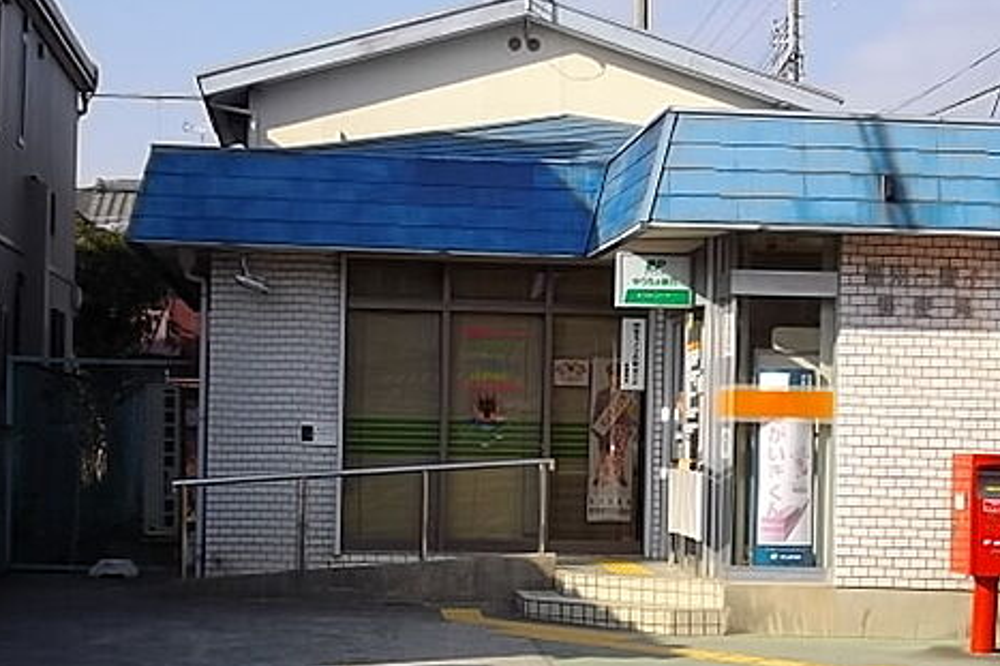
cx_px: 537
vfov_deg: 17.9
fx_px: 2110
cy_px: 408
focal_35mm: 76
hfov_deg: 26.7
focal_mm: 9.8
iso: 103
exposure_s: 1/400
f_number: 4.8
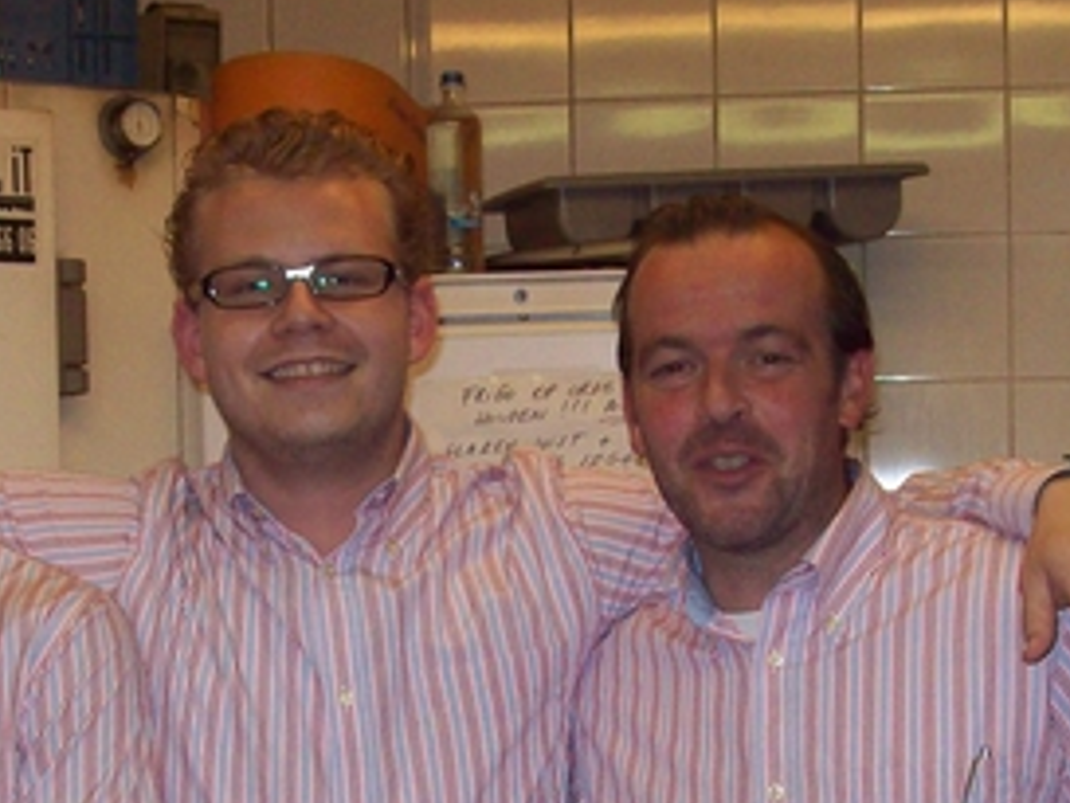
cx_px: 357
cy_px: 764
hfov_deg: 19.8
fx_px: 3061
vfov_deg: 14.8
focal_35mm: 99
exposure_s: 1/73.6
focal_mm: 7.6
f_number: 3
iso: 200
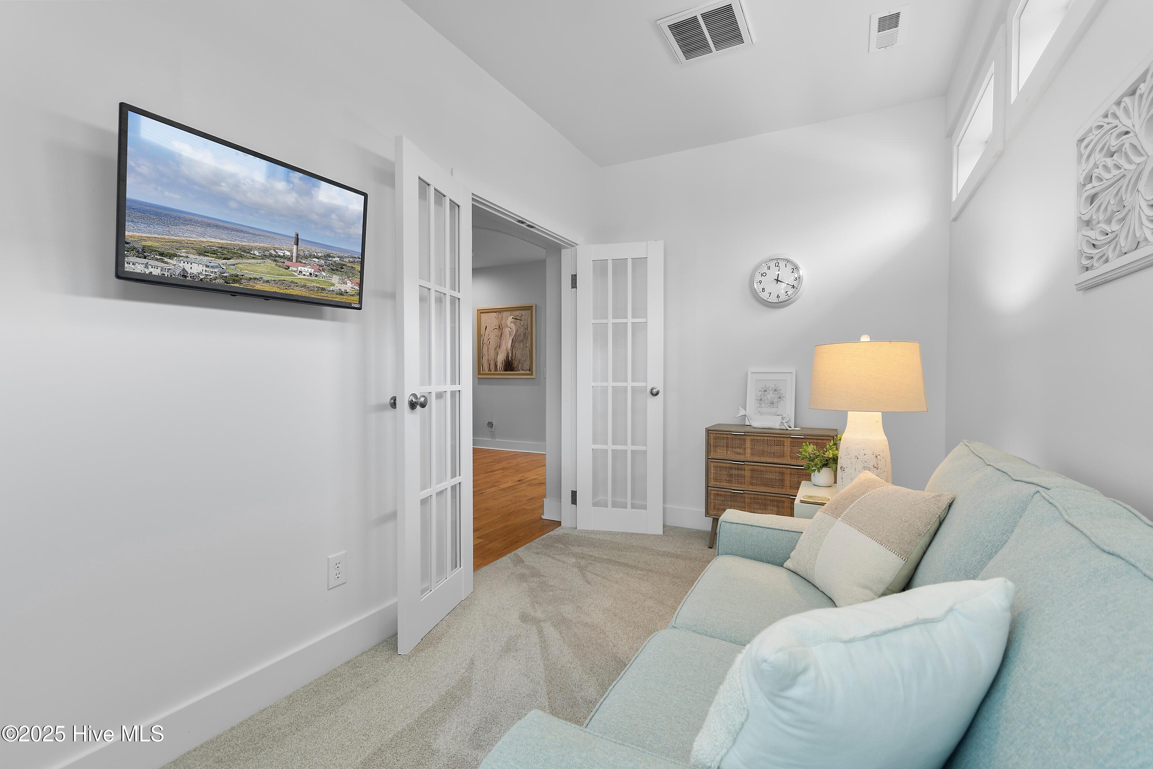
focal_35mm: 15
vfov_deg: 77.3
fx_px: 480
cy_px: 384
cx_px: 576
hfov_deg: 100.4
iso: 100
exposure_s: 1/6
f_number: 4.5
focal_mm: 10
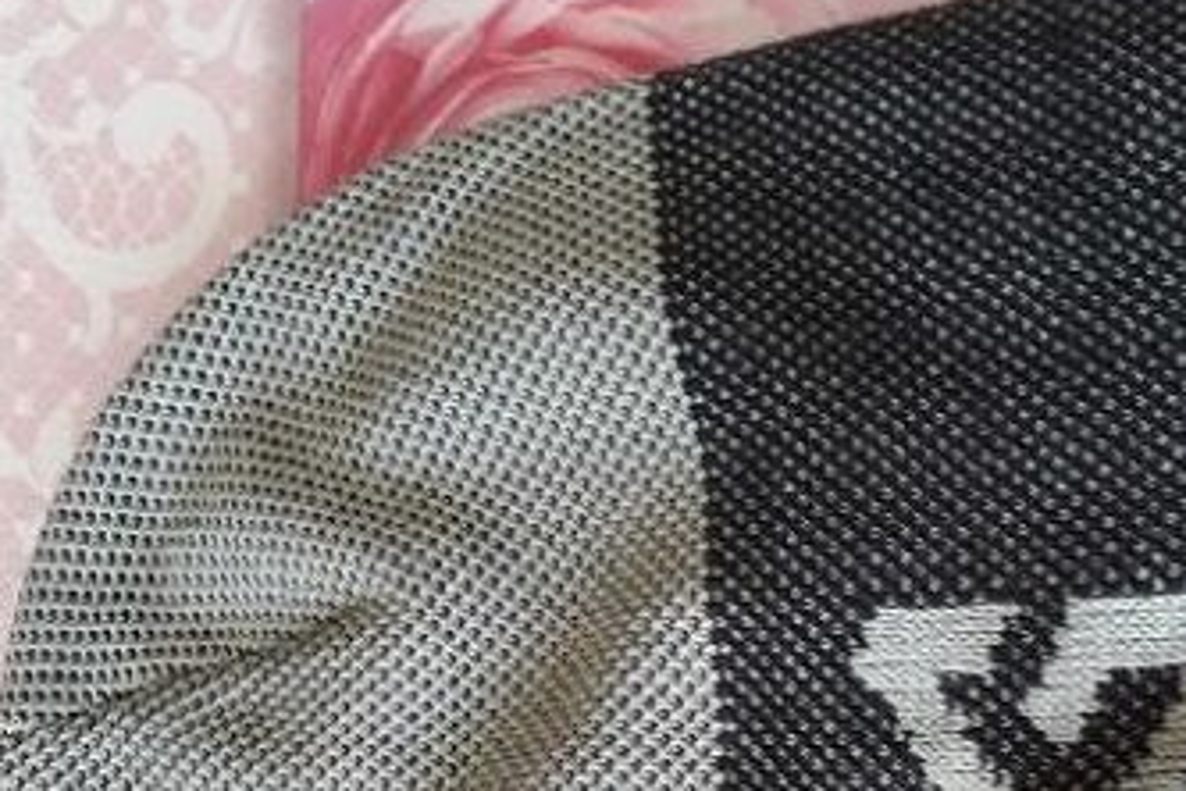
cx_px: 741
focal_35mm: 54
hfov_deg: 36.7
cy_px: 859
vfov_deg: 23.6
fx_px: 1779
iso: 80
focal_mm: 3.71
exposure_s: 1/100
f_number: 1.7
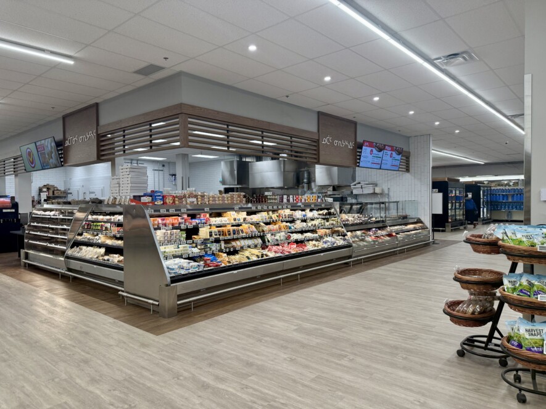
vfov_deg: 56.8
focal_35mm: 24
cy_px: 204
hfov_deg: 71.6
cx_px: 273
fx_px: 379
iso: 125
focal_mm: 6.76
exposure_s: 1/240
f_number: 1.78
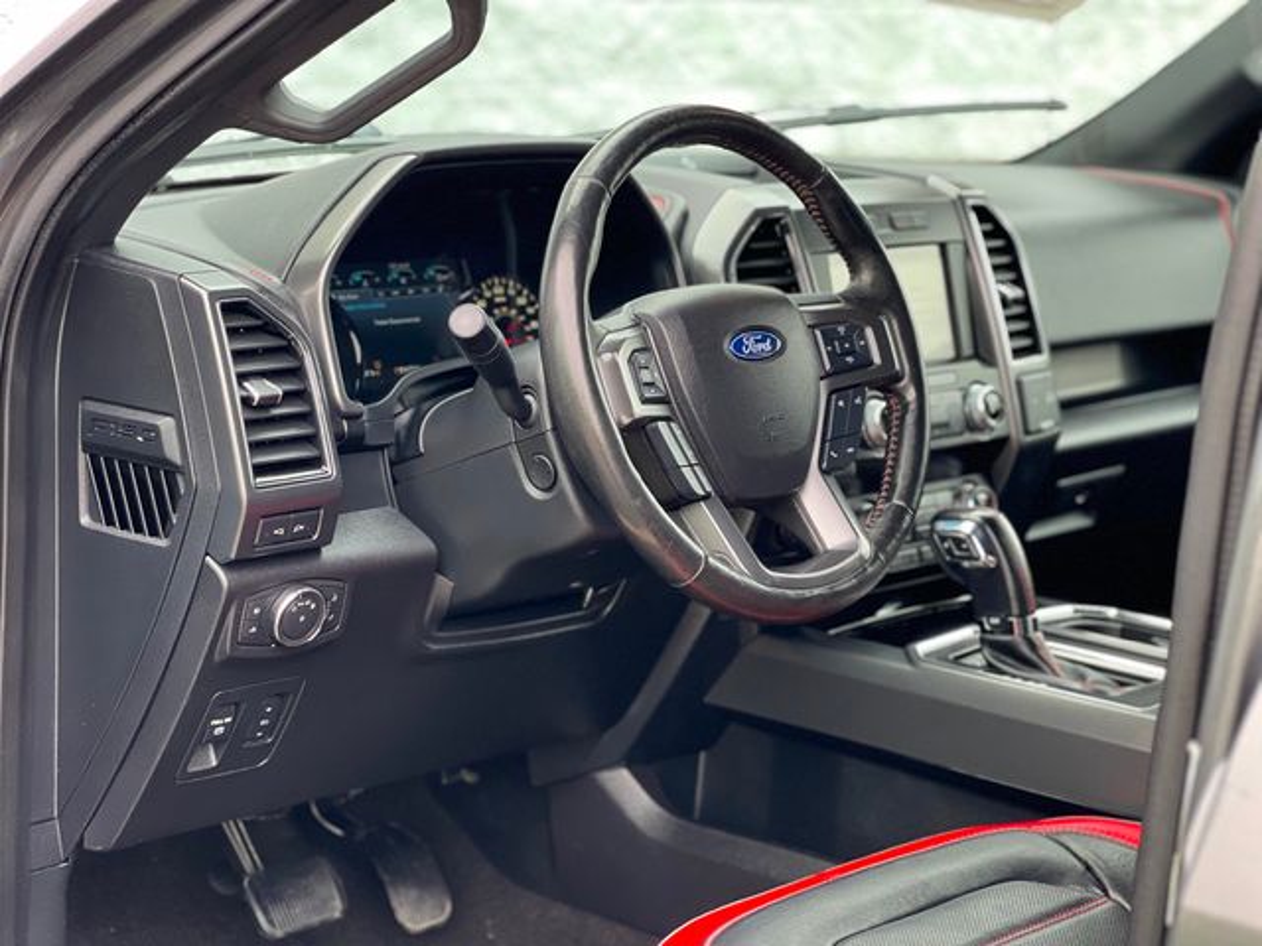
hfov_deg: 25.3
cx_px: 631
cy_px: 473
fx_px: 2807
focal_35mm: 77
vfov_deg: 19.1
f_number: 2.8
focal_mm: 9
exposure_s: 1/121
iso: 160
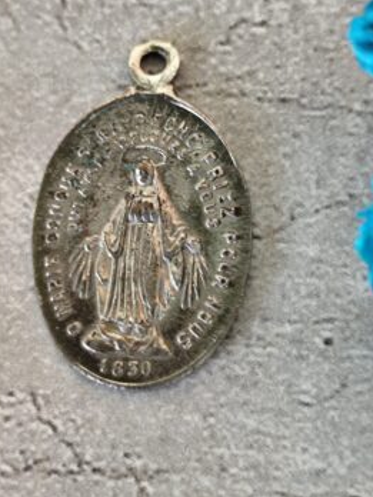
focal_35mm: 107
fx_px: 1537
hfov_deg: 13.8
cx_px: 179
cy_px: 239
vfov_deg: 18.4
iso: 320
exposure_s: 1/25
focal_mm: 6.19
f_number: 1.65
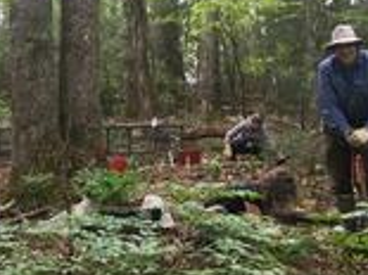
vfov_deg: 19.6
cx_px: 12
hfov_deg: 24.9
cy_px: 130
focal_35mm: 75
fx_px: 797
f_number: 2.2
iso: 32
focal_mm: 4.15
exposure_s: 1/30
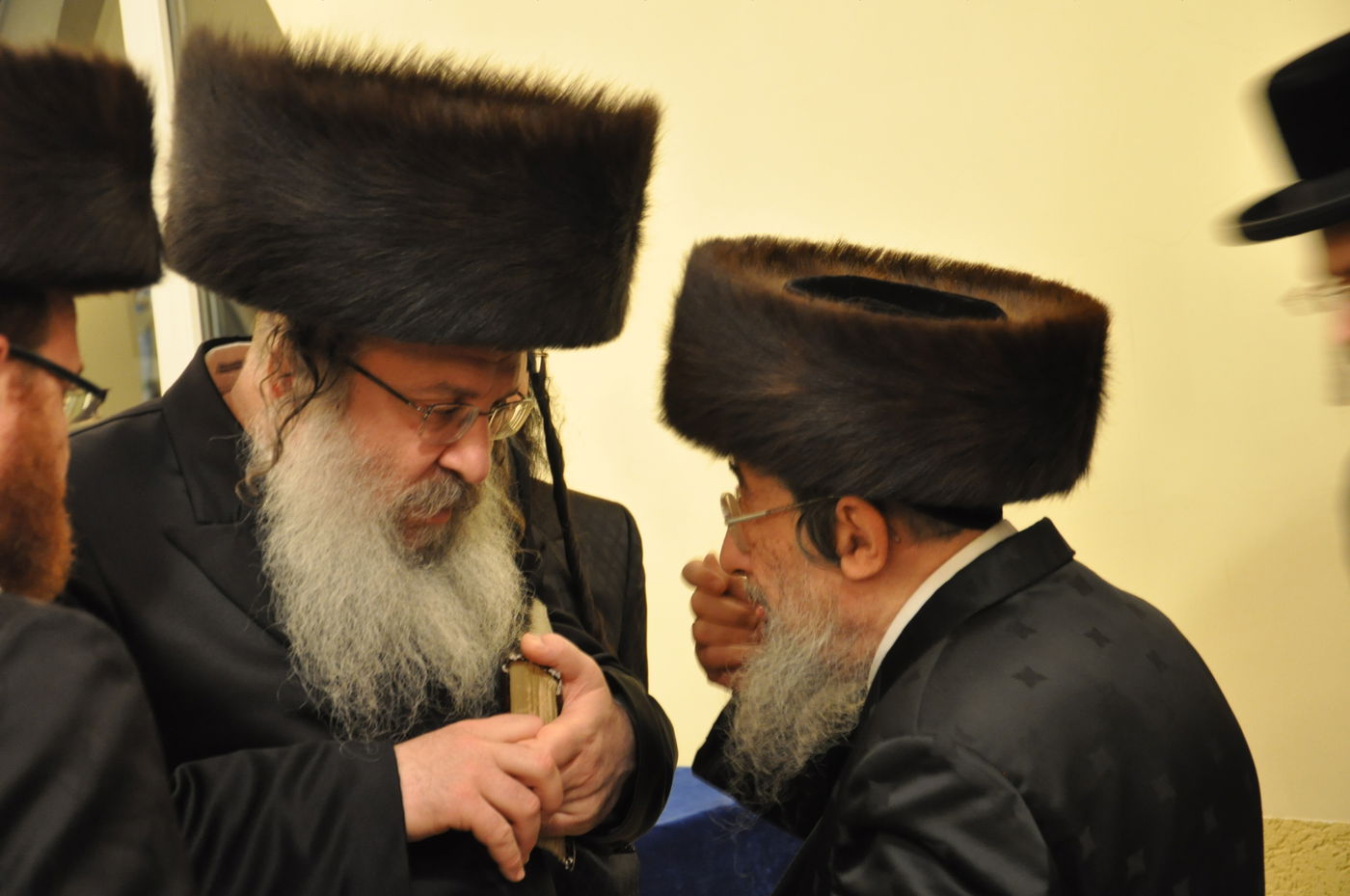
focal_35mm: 78
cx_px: 675
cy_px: 448
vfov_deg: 17.4
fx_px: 2921
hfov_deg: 26.0
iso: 1250
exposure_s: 1/10
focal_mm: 52
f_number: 5
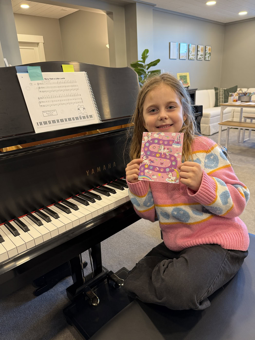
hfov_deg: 56.8
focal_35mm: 24
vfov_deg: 71.6
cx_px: 128
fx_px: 236
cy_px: 170
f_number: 1.8
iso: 160
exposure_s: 1/60
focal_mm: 6.8
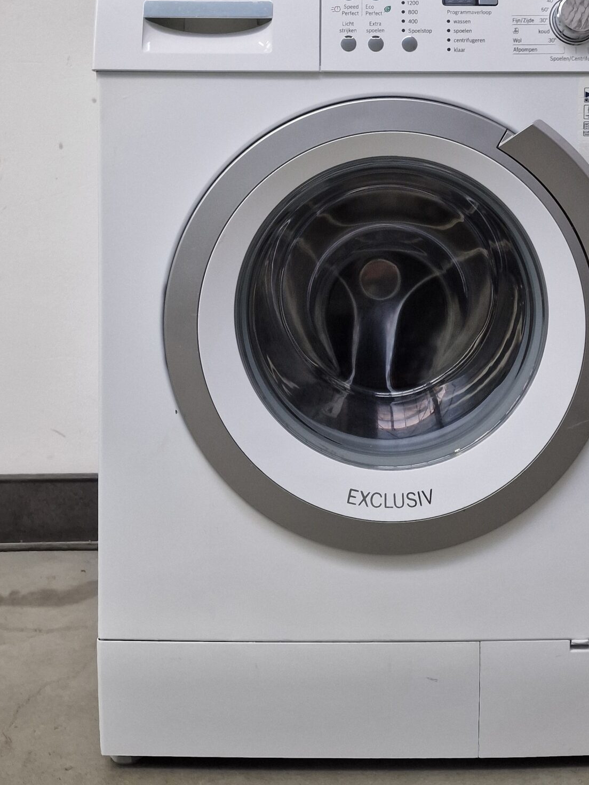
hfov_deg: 35.7
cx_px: 380
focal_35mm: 40
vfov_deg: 45.8
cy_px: 240
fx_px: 907
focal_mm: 6.4
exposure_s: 1/100
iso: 320
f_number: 1.8
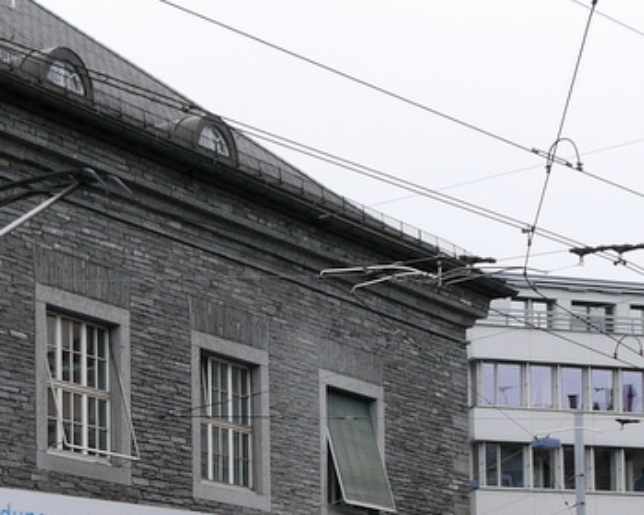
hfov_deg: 20.8
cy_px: 694
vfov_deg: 15.8
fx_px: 1754
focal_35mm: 92
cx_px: 226
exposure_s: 1/200
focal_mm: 15
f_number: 5
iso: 160
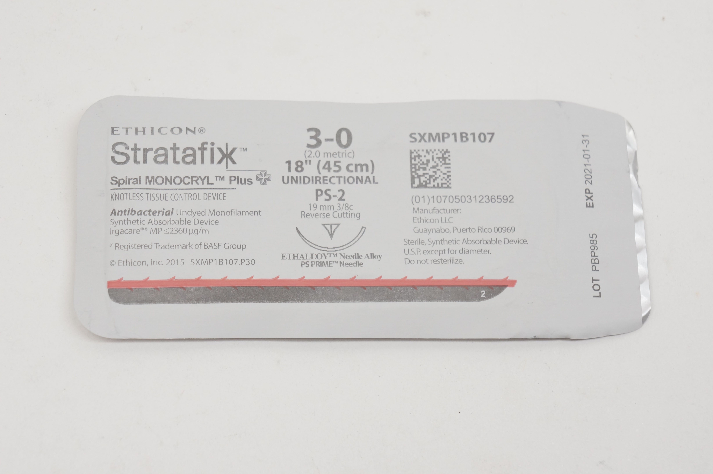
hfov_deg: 24.6
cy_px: 237
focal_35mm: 82
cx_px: 356
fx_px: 1632
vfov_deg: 16.5
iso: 800
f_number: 7.1
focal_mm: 55
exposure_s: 1/125
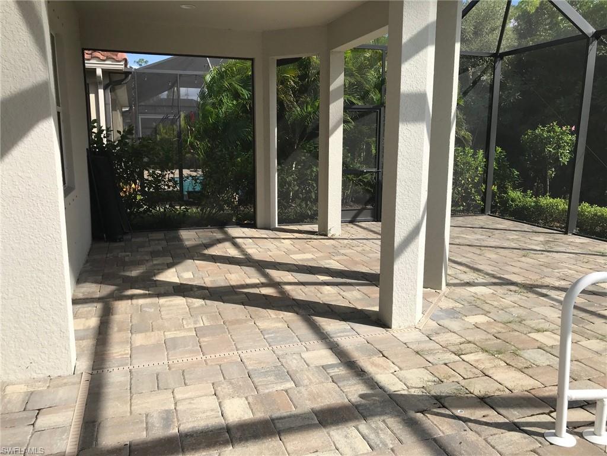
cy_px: 228
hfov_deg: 63.4
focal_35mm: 28
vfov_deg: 49.7
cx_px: 304
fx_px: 491
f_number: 1.8
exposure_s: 1/1497
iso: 20
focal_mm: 3.99
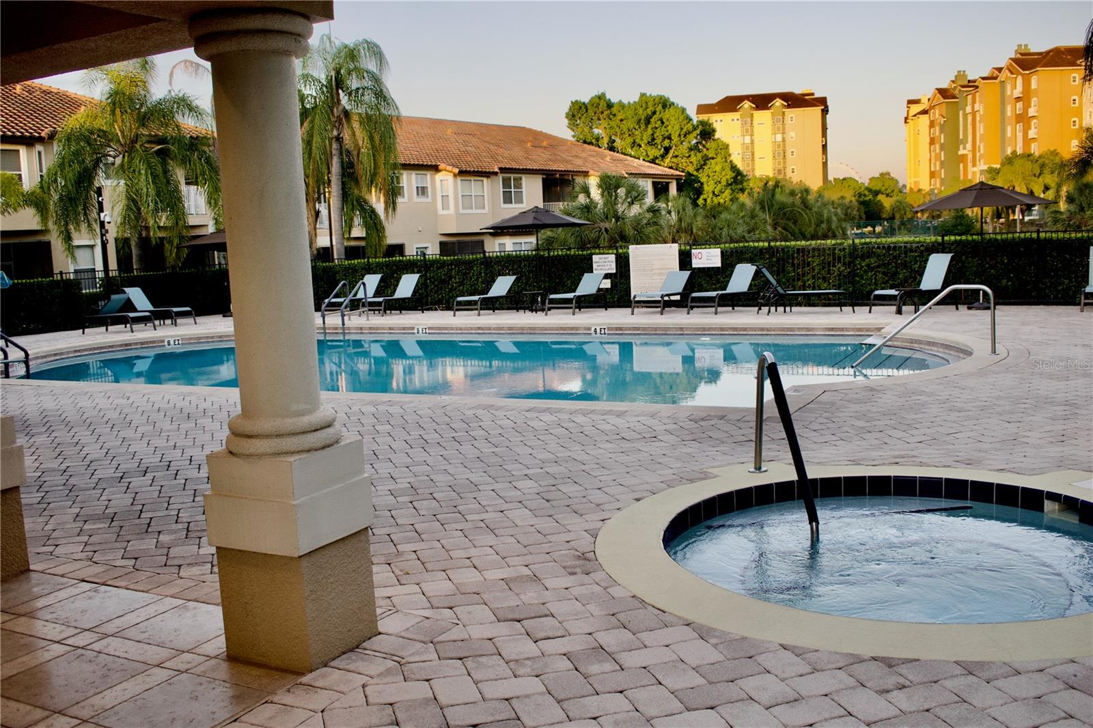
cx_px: 546
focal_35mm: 33
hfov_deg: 57.2
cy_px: 364
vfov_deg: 40.0
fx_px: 1002
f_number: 5.6
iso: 280
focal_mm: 22
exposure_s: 1/250
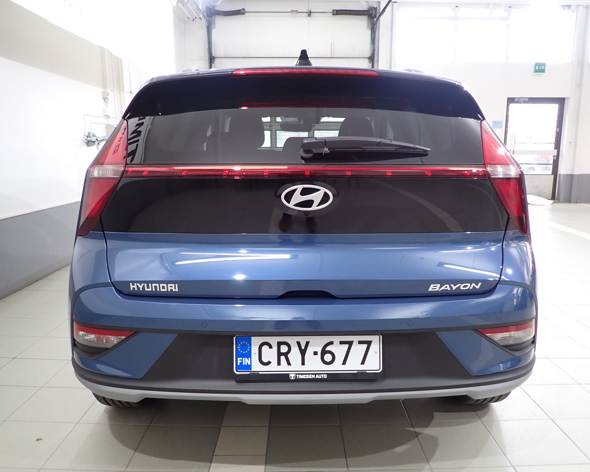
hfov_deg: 64.0
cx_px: 309
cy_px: 240
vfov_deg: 53.2
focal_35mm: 27
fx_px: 471
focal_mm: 4.5
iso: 200
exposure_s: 1/40
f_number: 2
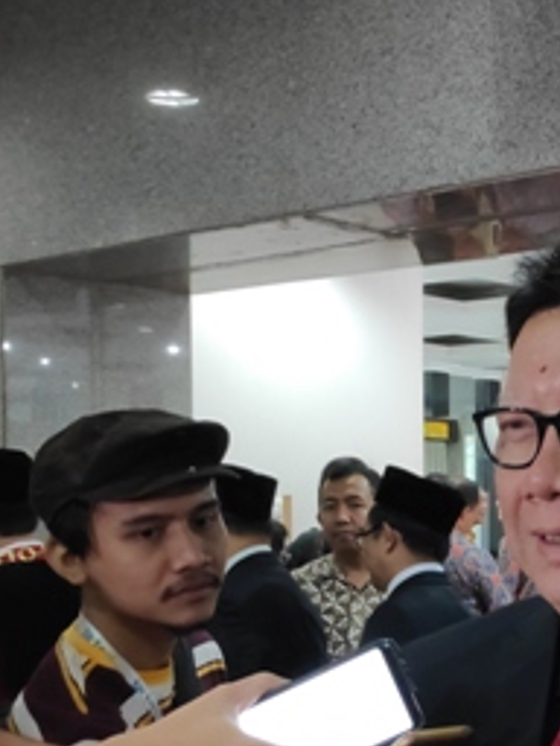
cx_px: 604
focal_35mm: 50
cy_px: 574
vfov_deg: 37.1
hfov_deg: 26.9
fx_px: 1078
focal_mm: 3.94
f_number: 1.9
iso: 948
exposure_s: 1/50
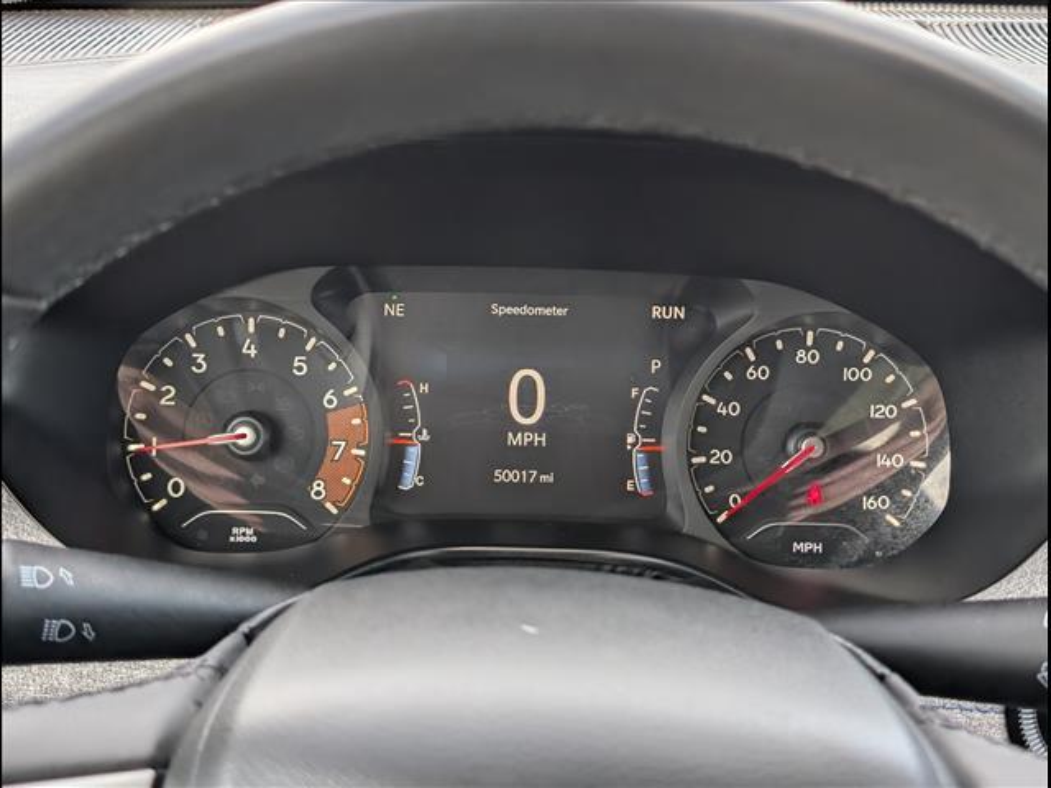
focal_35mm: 49
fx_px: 1488
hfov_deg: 38.9
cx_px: 526
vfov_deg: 29.7
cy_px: 394
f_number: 1.68
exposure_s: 1/250
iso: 74
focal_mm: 6.9
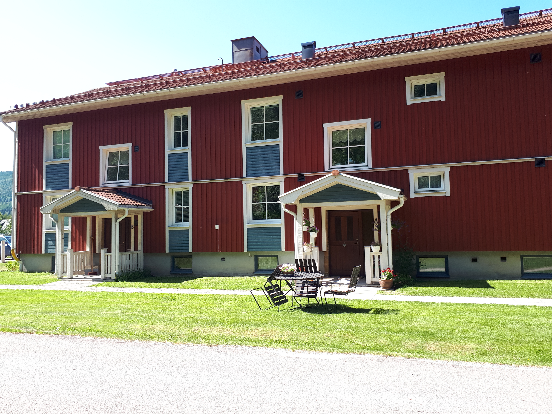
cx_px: 276
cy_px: 207
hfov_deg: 65.3
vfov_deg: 51.4
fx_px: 431
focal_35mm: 27
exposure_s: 1/356
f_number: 1.9
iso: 40
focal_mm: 3.6
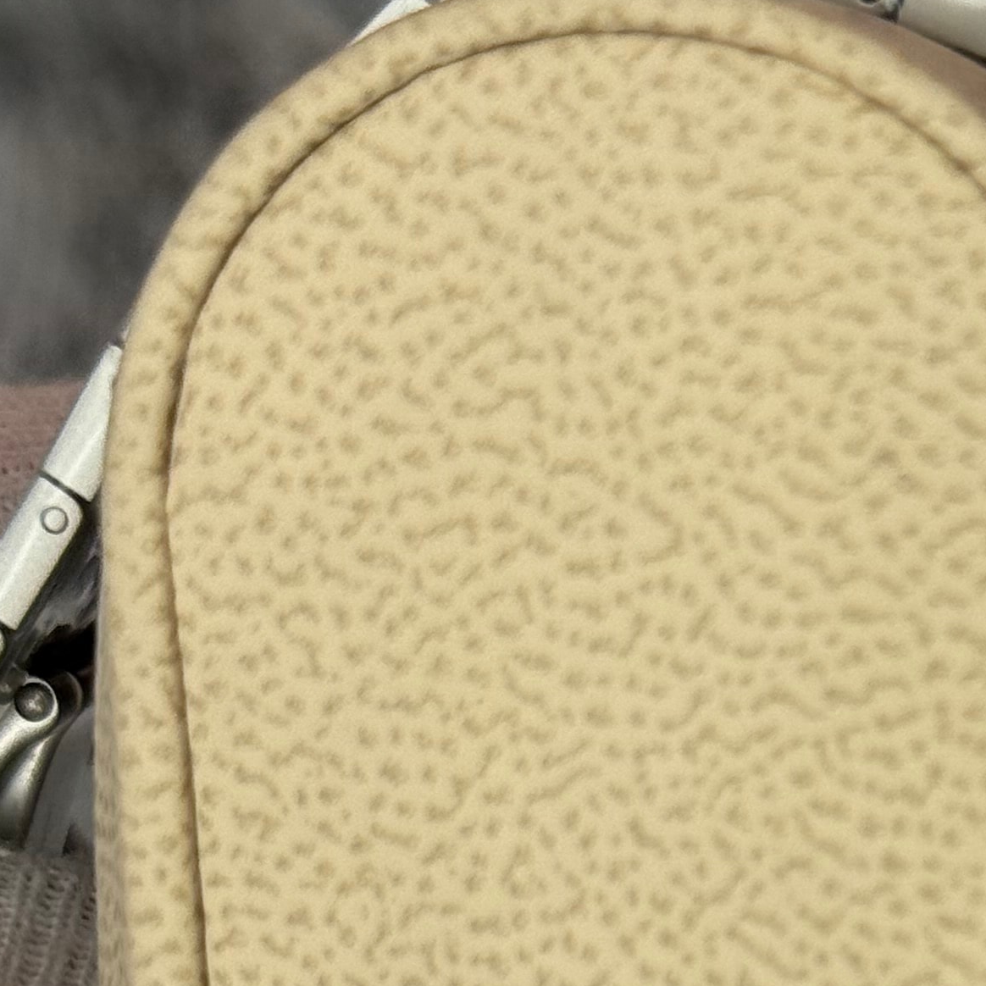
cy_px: 1145
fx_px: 4737
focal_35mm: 147
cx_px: 1148
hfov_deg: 11.7
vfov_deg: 11.7
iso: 80
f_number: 1.78
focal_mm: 6.76
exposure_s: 1/1000
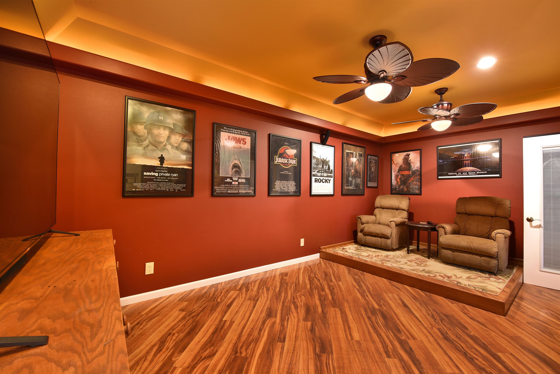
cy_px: 187
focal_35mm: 14
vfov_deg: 81.2
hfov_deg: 104.2
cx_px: 280
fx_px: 218
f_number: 16
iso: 6400
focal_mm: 14
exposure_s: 1/60
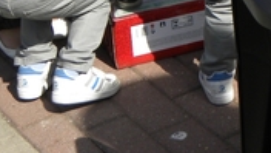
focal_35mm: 171
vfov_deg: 6.8
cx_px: 251
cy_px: -189
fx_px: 1229
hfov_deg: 12.5
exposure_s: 1/290
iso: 64
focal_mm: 8.2
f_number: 5
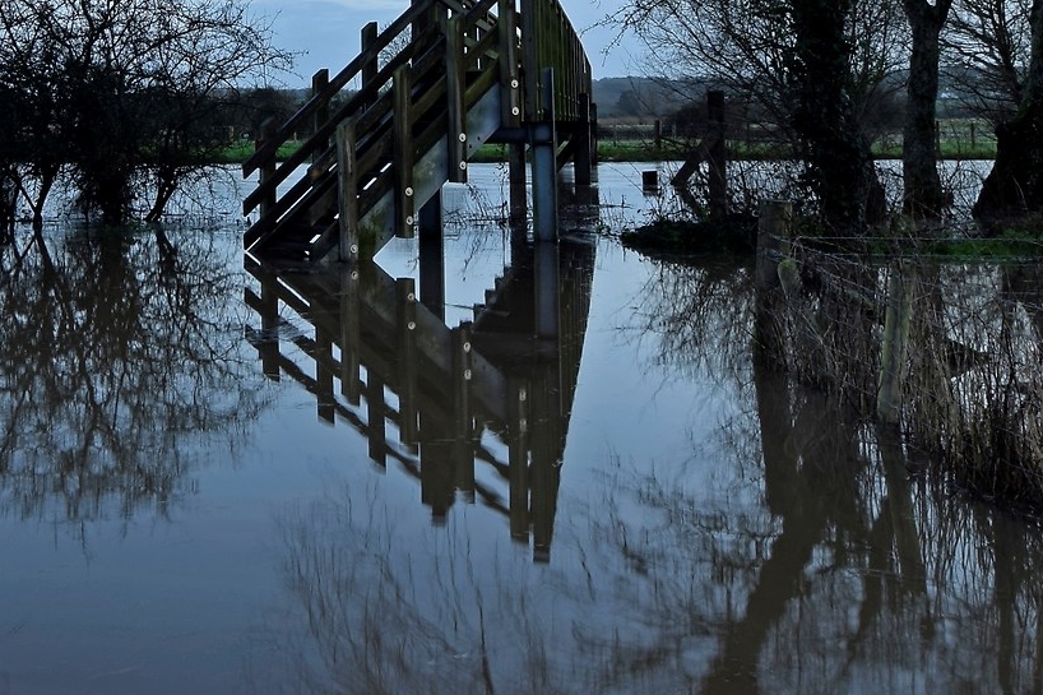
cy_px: 40
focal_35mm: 44
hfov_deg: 40.7
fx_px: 1274
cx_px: 79
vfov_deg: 29.0
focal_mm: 10
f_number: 11
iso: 100
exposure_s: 1/6
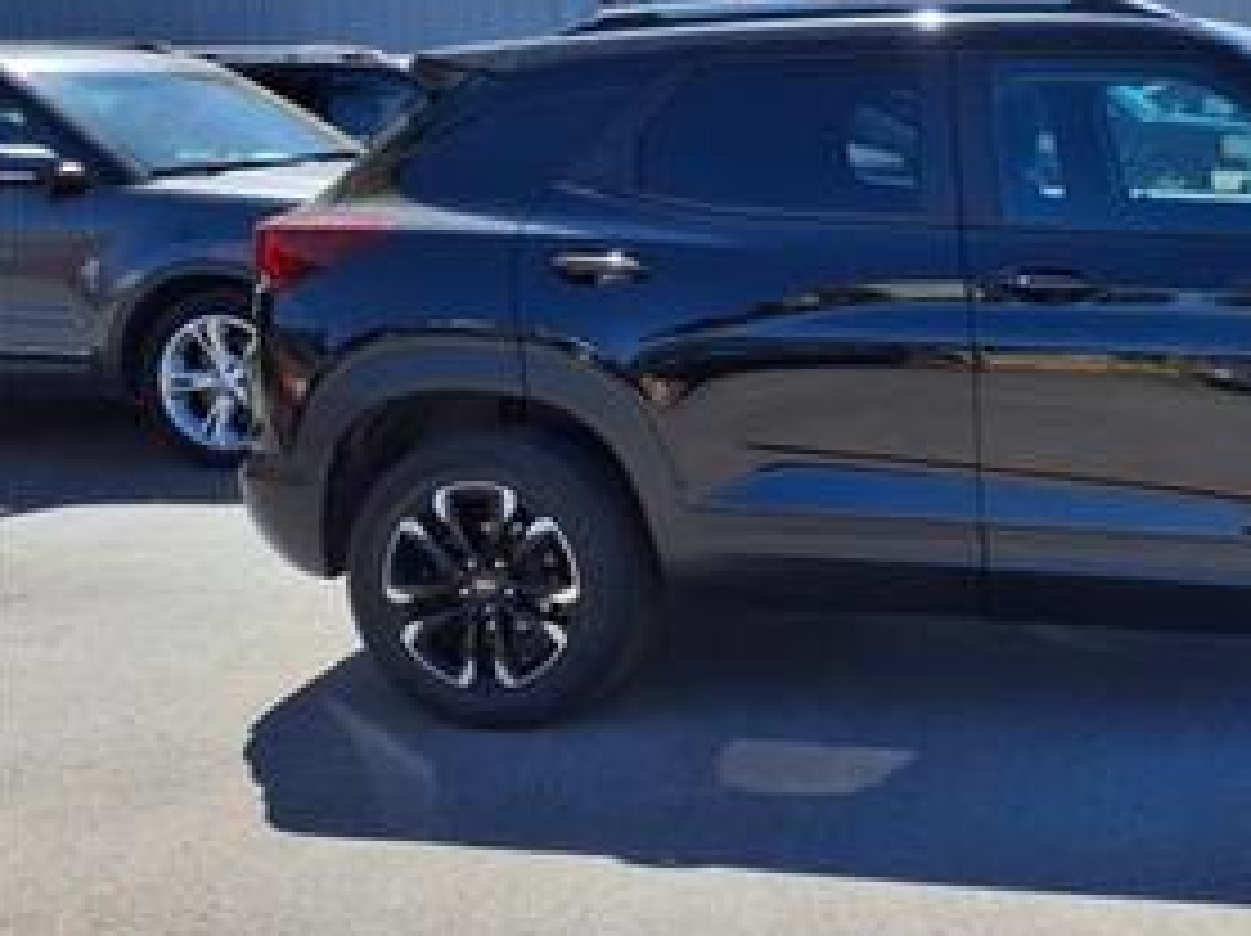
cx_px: 1125
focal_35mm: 49
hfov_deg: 36.5
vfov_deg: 29.4
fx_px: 1769
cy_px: 288
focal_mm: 3.58
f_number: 1.9
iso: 40
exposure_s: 1/1667
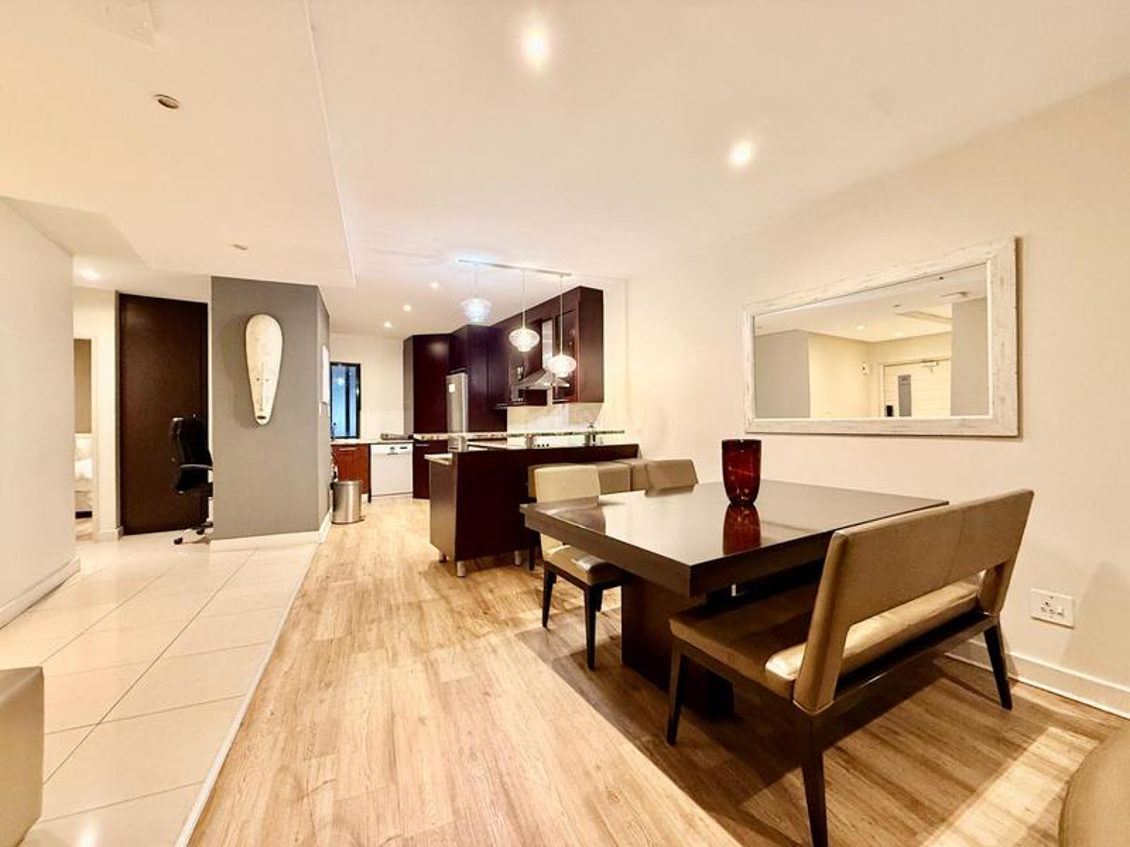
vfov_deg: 85.7
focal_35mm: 14
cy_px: 424
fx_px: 457
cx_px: 565
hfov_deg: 102.1
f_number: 2.2
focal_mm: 2.22
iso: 400
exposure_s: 1/50
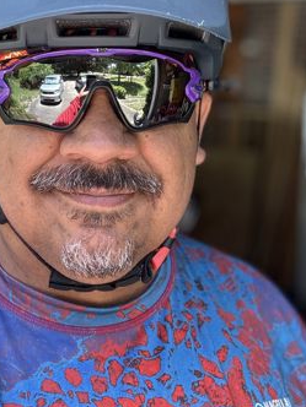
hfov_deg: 27.2
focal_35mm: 53
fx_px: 625
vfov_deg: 35.8
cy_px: 132
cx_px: 81
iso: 40
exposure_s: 1/121
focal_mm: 2.69
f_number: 1.9
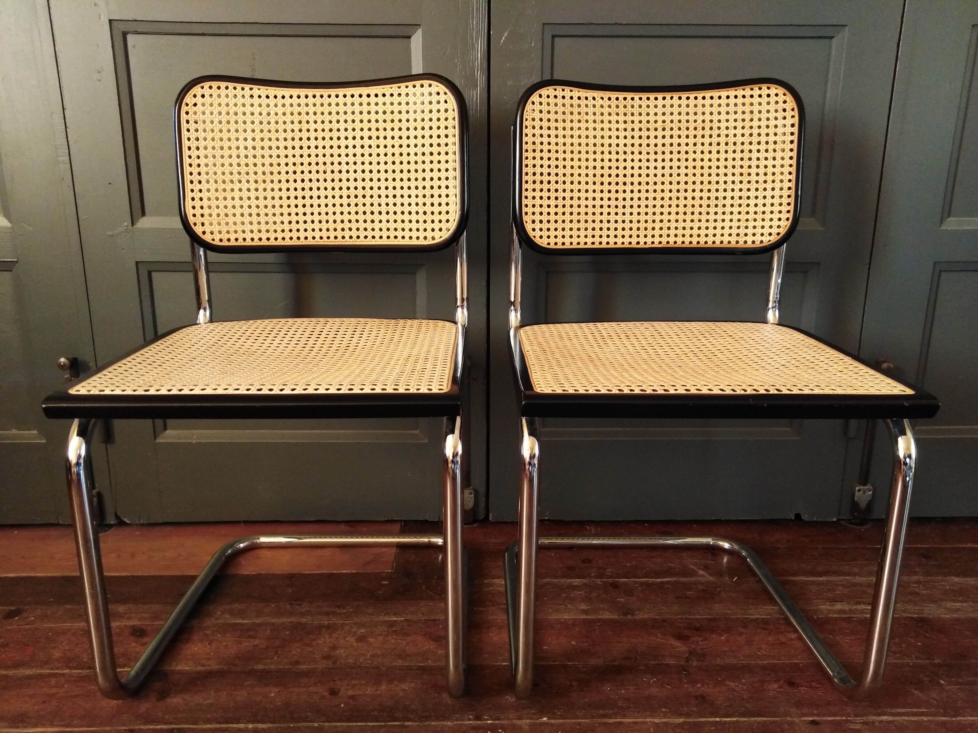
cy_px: 366
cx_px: 489
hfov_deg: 69.4
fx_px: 706
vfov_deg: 54.9
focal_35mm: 25
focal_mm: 3.46
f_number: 2.2
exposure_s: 1/20
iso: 514
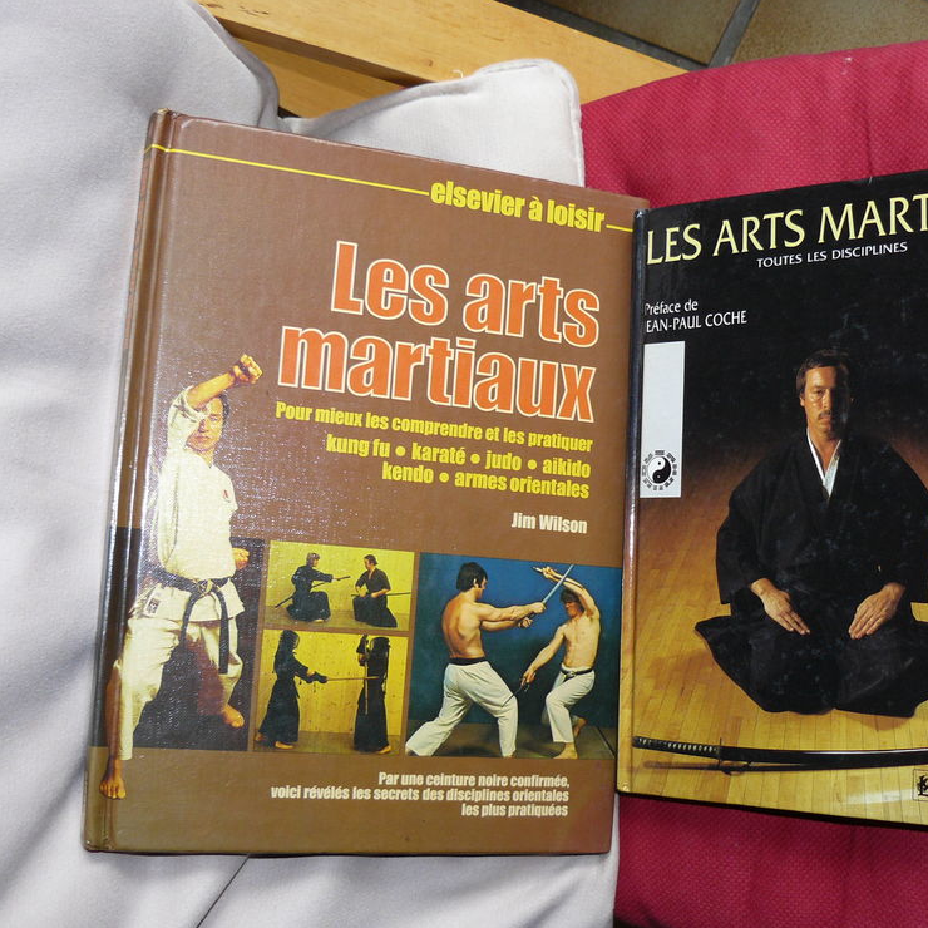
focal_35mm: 43
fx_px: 1304
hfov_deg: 39.0
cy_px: 468
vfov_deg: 39.2
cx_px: 544
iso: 100
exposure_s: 1/30
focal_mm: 6
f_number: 2.8
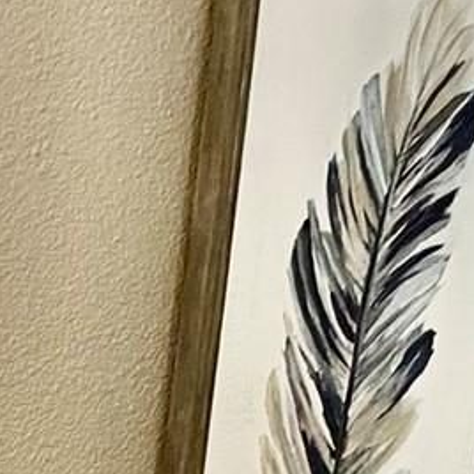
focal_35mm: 137
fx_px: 2122
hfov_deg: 12.5
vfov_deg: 12.5
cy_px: 547
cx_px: -42
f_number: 1.8
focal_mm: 4.25
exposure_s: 1/60
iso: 320
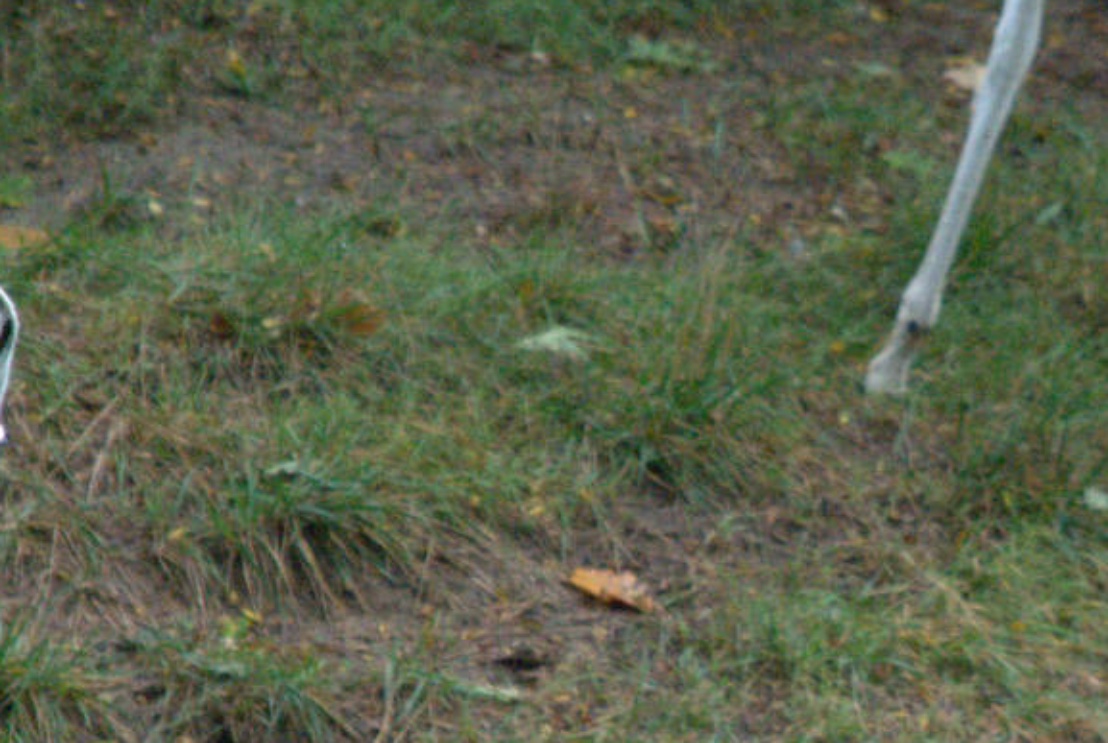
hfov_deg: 2.5
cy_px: 609
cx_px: 745
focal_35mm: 832
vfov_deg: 1.7
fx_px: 25653
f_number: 6.3
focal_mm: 200
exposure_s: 1/250
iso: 3200
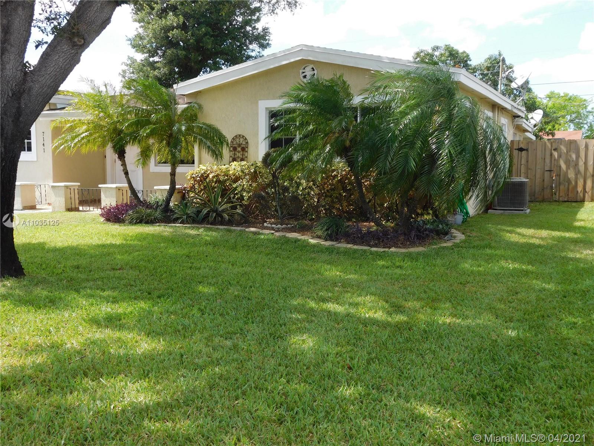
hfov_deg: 51.4
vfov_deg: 39.7
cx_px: 297
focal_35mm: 36
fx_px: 618
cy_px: 223
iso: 125
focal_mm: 6.3
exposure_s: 1/640
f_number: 3.5
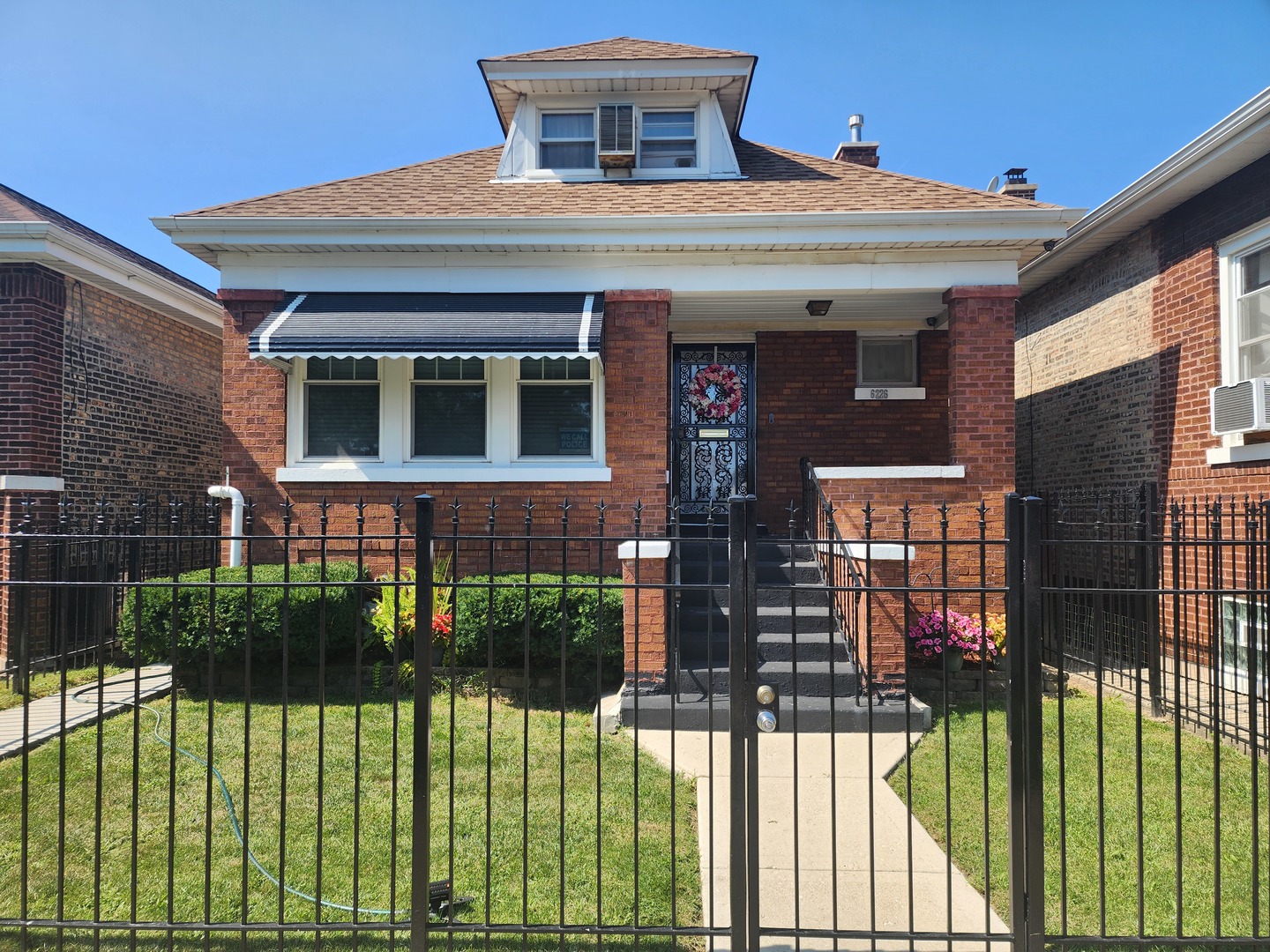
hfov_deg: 73.9
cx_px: 635
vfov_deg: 58.9
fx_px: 844
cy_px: 476
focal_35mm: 23
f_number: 1.8
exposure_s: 1/591
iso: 12
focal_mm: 6.4
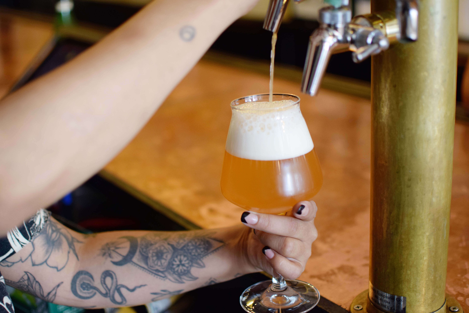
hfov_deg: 37.9
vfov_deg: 25.8
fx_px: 684
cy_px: 156
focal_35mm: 52
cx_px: 234
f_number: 1.8
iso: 800
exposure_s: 1/25
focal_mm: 35
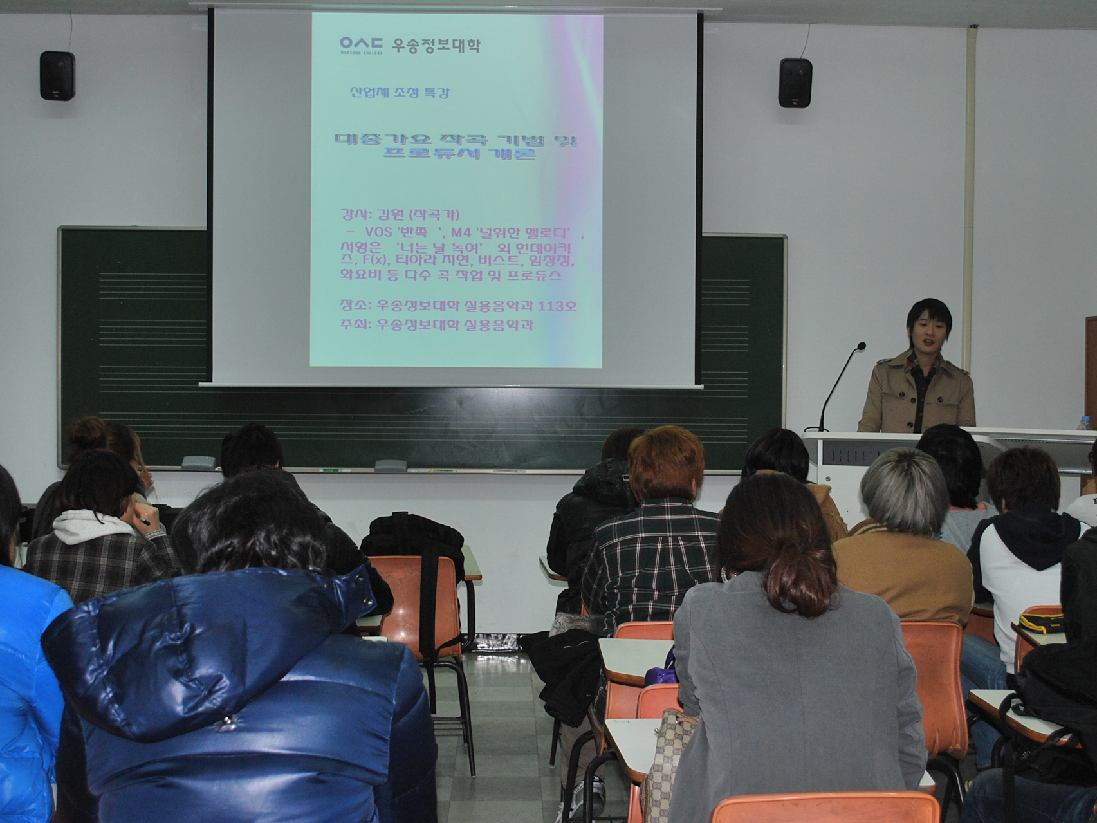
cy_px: 411
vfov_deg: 30.5
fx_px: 1507
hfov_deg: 40.0
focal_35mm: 48
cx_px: 545
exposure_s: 1/60
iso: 200
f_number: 4.8
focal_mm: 29
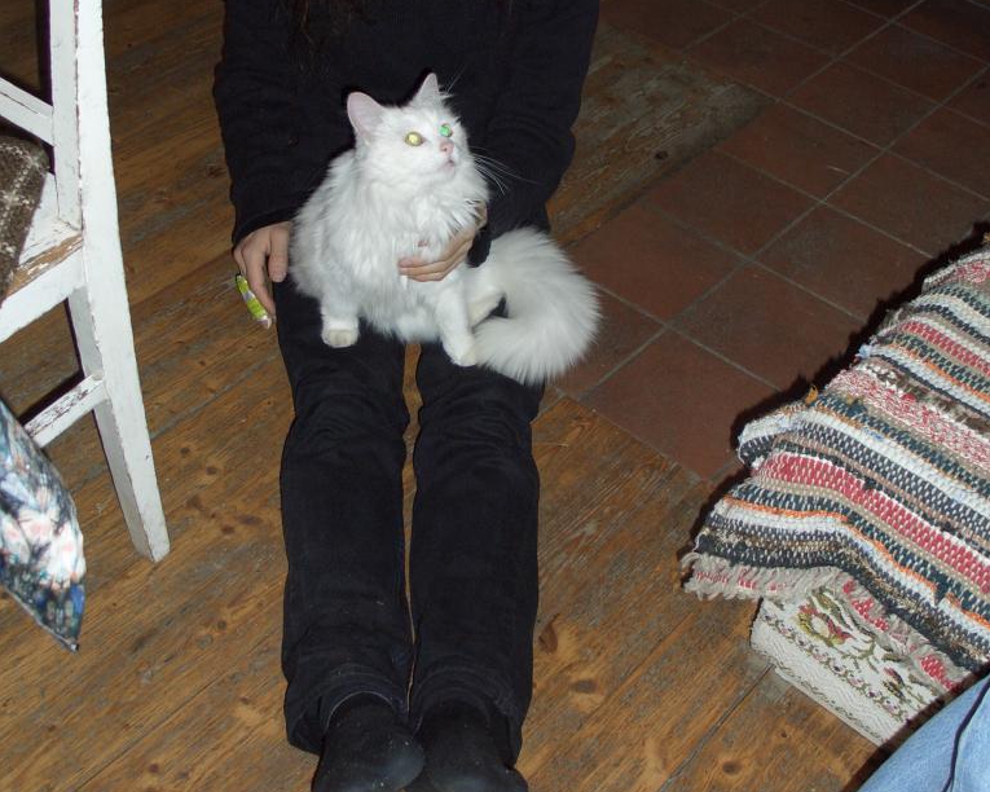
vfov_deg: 31.9
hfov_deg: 39.5
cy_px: 281
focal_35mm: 47
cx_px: 495
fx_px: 1377
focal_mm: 7.81
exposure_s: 1/60
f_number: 2.9
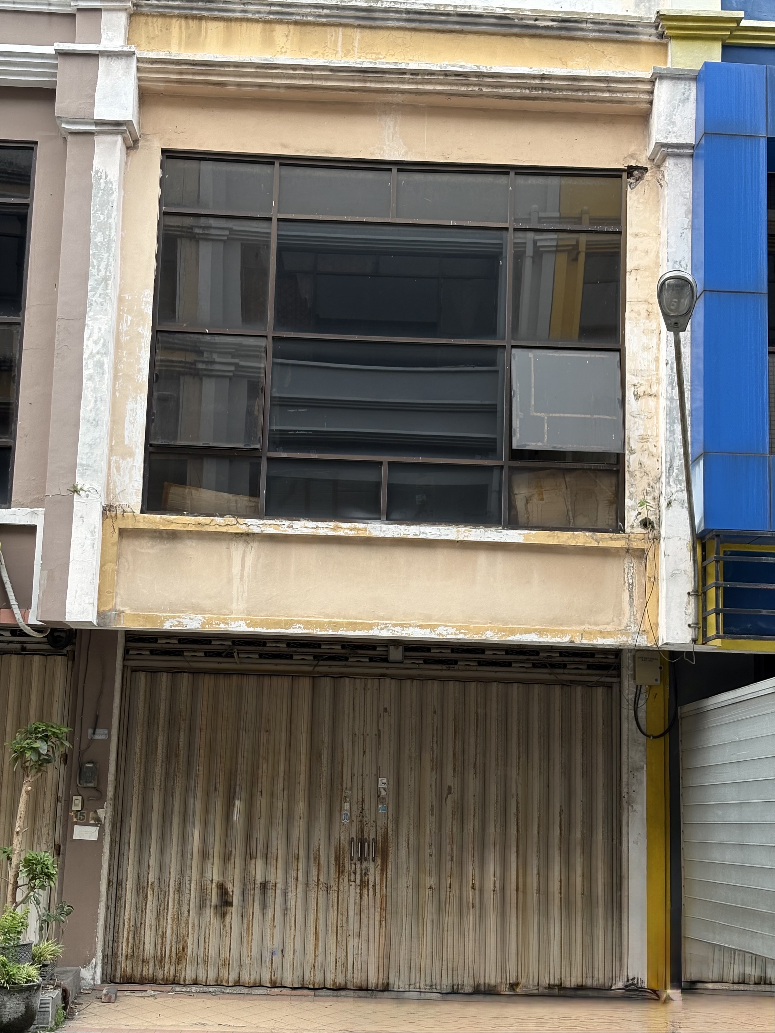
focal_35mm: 52
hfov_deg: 28.0
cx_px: 388
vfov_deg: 36.8
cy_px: 516
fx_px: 1552
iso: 32
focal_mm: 5.96
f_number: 1.6
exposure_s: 1/213
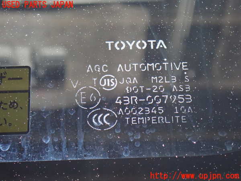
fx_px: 696
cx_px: 120
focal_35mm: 100
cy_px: 90
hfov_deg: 19.6
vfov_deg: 14.8
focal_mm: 18
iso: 800
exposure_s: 1/80
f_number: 4.9
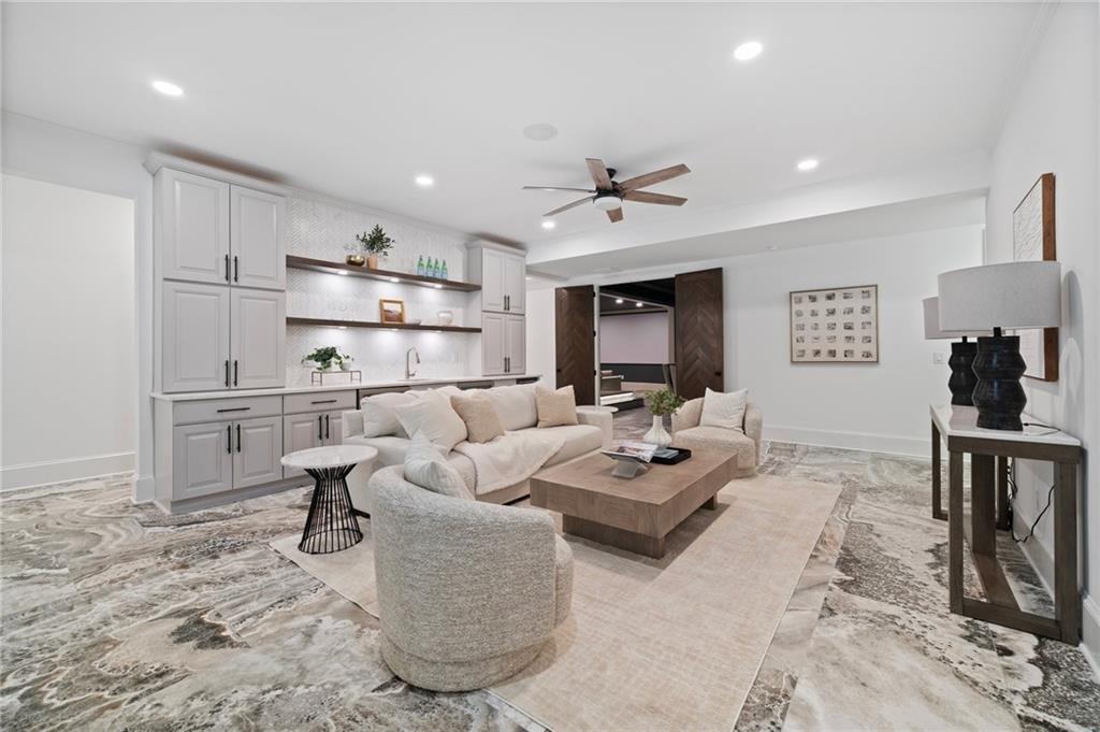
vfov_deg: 81.1
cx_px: 550
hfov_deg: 104.3
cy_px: 366
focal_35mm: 14
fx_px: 427
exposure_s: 1/4
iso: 320
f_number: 8
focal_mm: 14
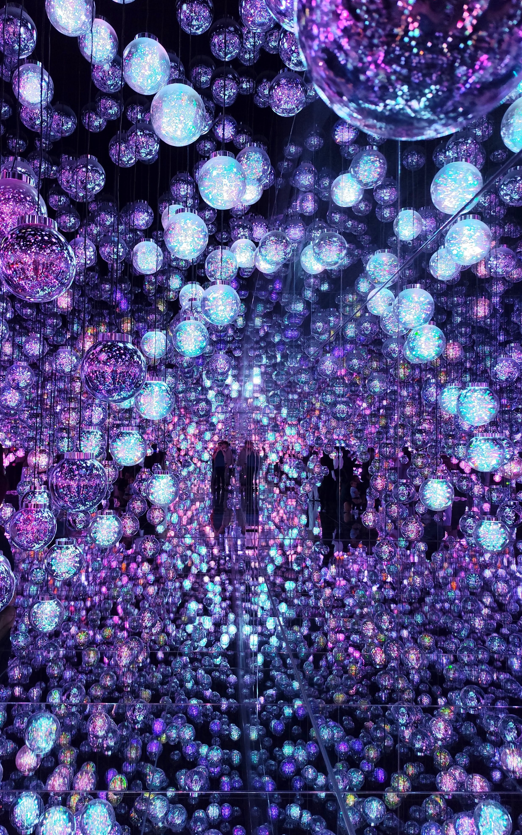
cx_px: 236
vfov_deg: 72.5
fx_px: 569
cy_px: 418
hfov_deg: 49.2
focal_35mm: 25
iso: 400
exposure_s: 1/25
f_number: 1.65
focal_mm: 6.19
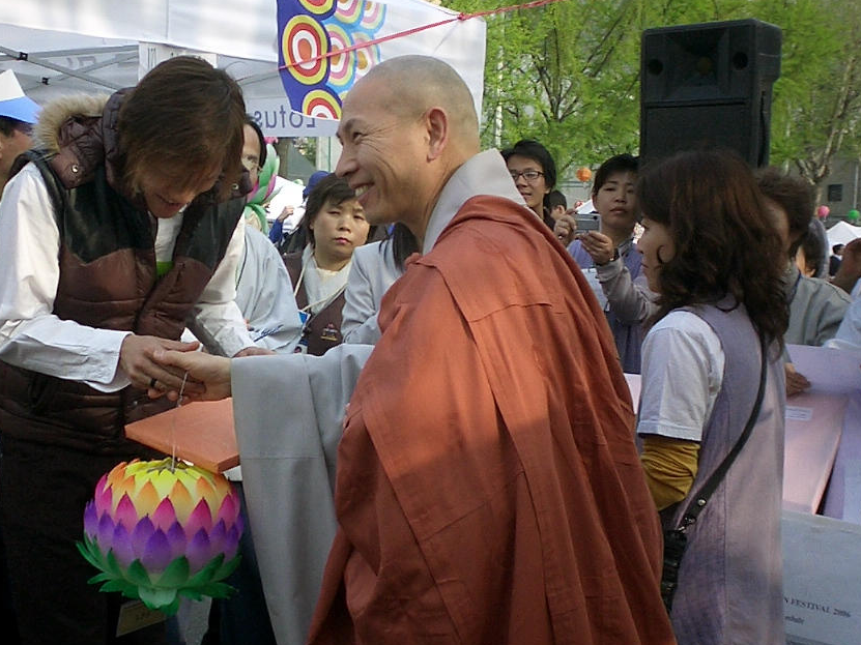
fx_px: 1418
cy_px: 360
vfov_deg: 25.6
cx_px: 293
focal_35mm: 57
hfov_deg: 33.5
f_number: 3.5
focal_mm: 5.6
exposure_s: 1/400
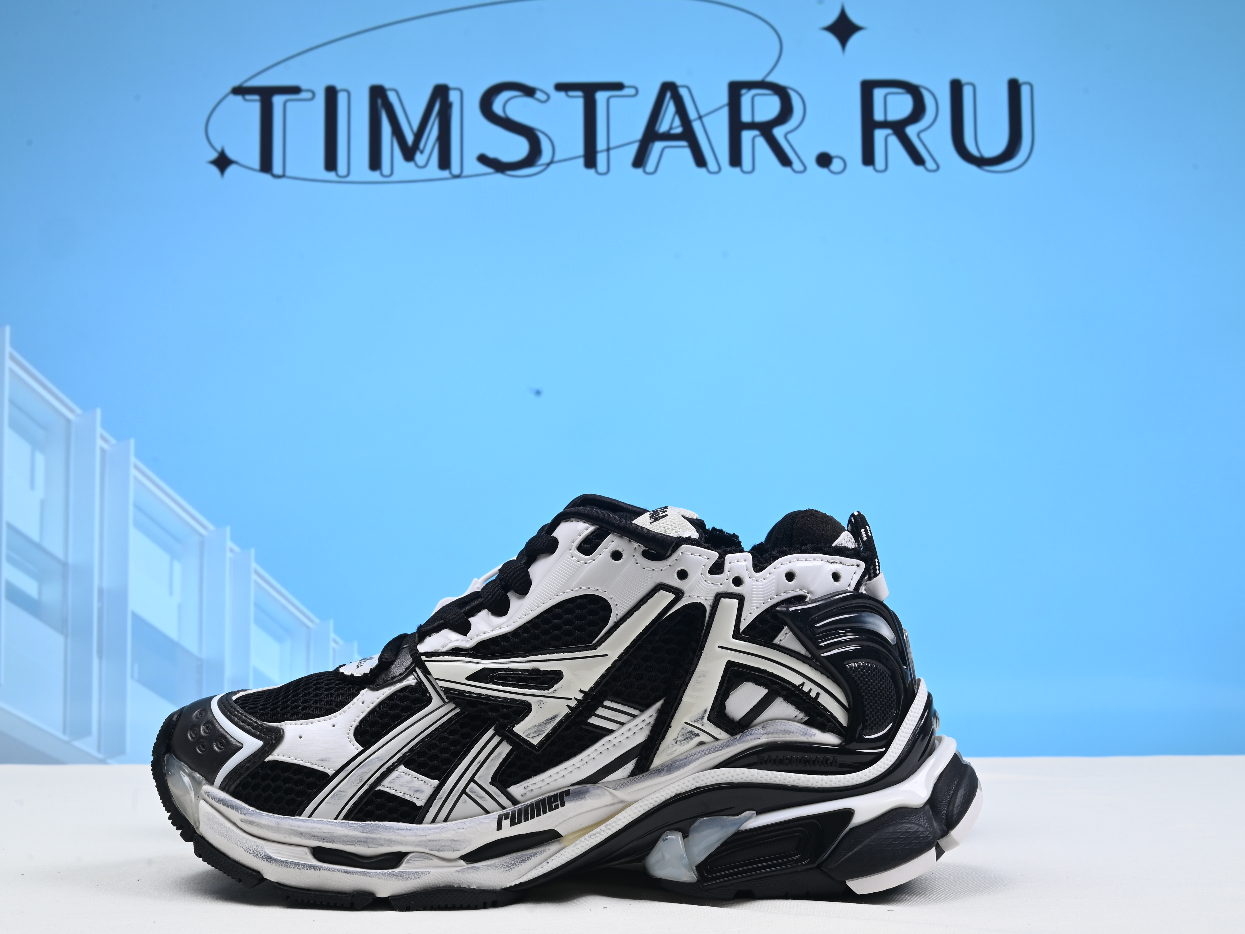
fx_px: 1618
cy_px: 482
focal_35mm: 45
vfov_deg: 32.2
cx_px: 624
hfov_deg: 42.1
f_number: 16
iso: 100
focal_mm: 40
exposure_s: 1/2.5
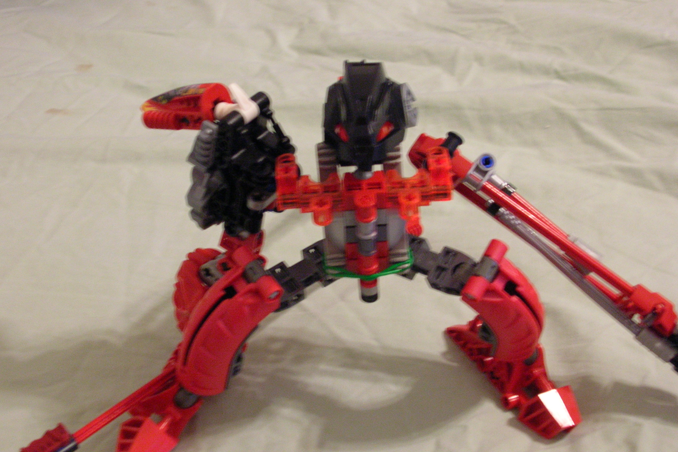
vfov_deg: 22.3
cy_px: 234
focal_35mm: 61
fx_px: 1149
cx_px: 339
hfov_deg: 32.9
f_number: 3.5
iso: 162
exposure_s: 1/5.8
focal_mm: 9.6
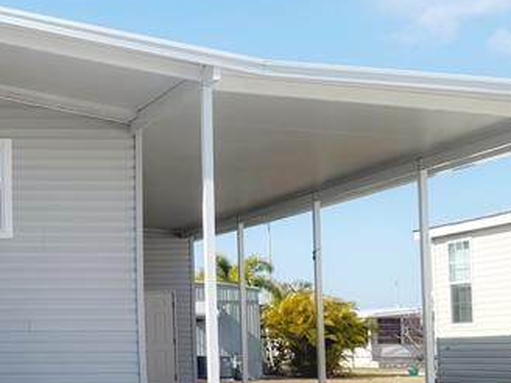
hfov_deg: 23.1
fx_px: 1107
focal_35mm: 75
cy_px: 277
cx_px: -151
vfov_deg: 19.5
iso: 80
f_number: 1.78
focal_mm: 6.76
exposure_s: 1/5714
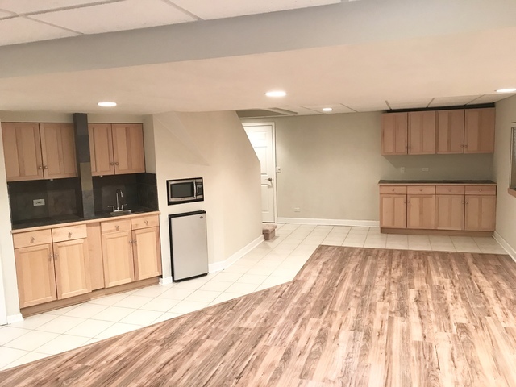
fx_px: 417
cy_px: 194
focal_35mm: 28
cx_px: 258
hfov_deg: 63.4
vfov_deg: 49.7
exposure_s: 1/15
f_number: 1.8
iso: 64
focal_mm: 3.99
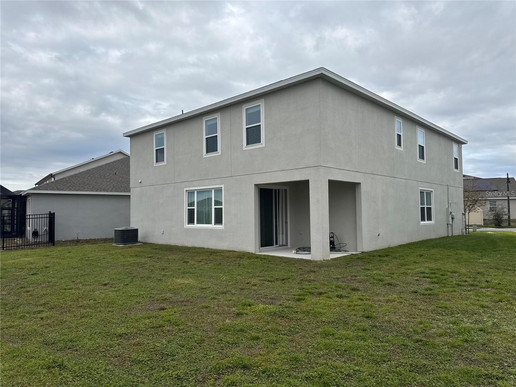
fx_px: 358
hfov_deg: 71.6
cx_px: 258
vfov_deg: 56.8
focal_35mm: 24
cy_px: 194
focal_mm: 6.76
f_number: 1.78
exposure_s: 1/3802
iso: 80
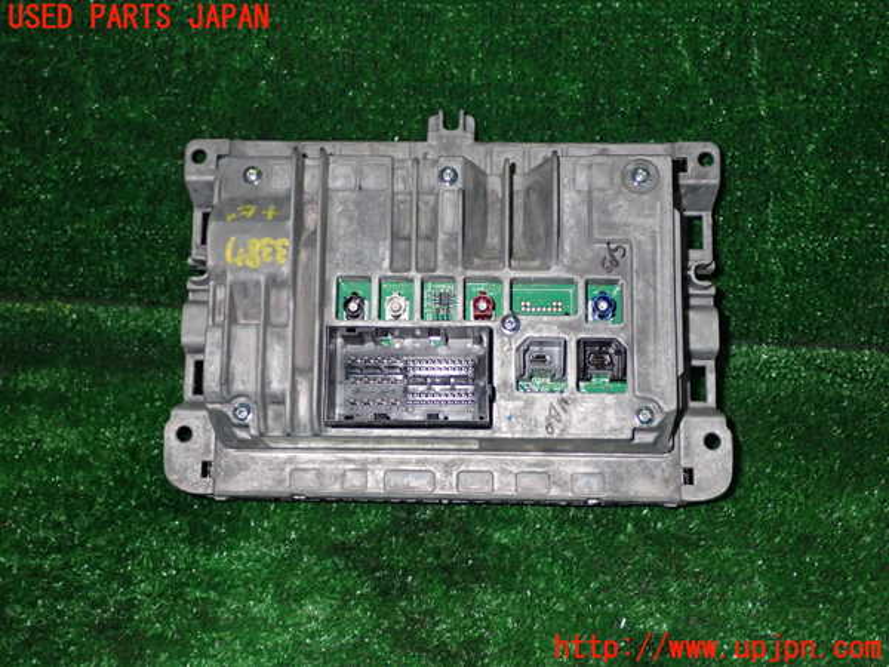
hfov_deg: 40.4
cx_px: 444
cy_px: 334
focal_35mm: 47
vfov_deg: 30.9
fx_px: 1207
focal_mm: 8.4
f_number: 9
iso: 800
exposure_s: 1/50
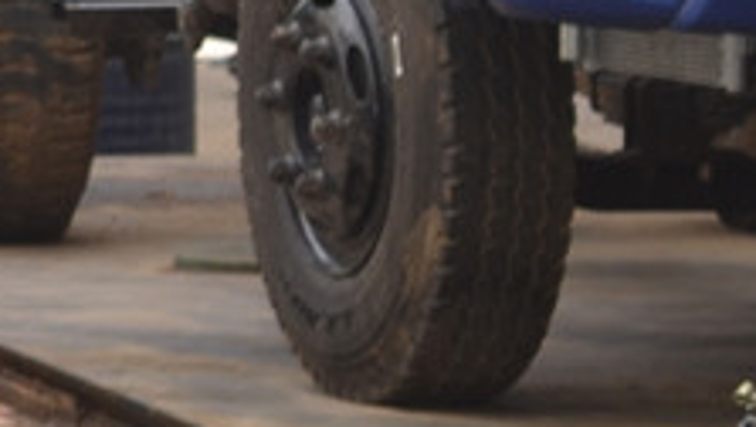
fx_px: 10576
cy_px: -693
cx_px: -1712
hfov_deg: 3.9
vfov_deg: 2.3
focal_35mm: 527
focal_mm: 50
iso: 100
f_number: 4.5
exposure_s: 1/250
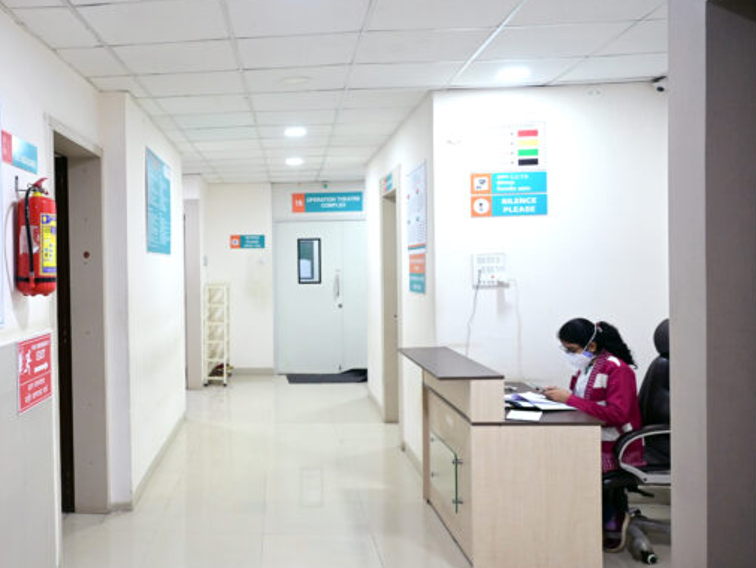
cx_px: 200
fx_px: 765
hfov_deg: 50.7
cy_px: 277
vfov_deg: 40.7
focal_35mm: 35
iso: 4000
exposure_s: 1/160
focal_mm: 24
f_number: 4
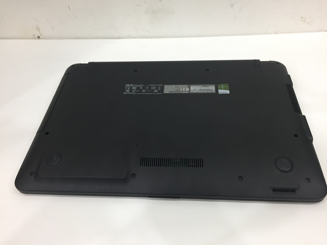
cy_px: 122
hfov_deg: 61.7
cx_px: 164
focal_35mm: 29
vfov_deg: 48.2
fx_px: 274
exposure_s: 1/33
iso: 125
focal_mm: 4.15
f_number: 2.2
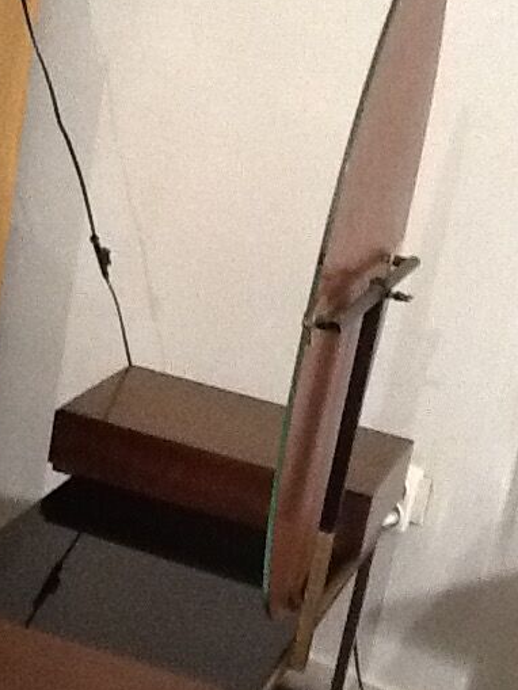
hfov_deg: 17.8
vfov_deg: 23.5
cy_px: 393
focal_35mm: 83
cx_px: 250
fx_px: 1655
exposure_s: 1/25
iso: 320
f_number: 2.4
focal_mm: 2.03
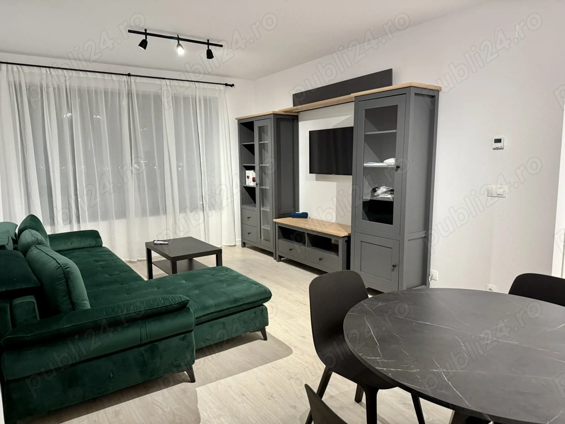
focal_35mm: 24
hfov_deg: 71.6
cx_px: 282
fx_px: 392
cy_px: 212
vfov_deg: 56.8
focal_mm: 6.76
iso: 320
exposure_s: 1/50
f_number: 1.78
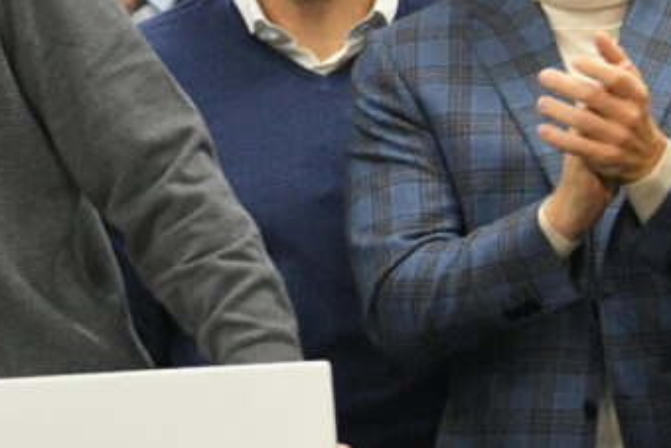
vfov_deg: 4.7
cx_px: -280
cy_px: 9
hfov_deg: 6.9
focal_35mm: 295
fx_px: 5501
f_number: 4
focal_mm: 98
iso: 3200
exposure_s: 1/320
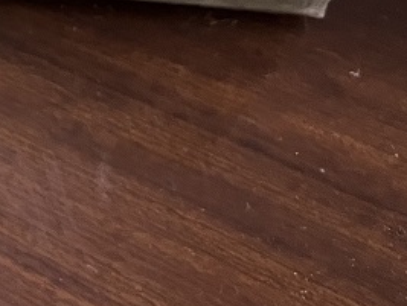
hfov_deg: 17.7
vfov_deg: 14.0
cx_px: -220
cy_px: -174
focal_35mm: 98
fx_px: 1154
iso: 250
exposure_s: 1/60
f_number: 1.6
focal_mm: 5.1
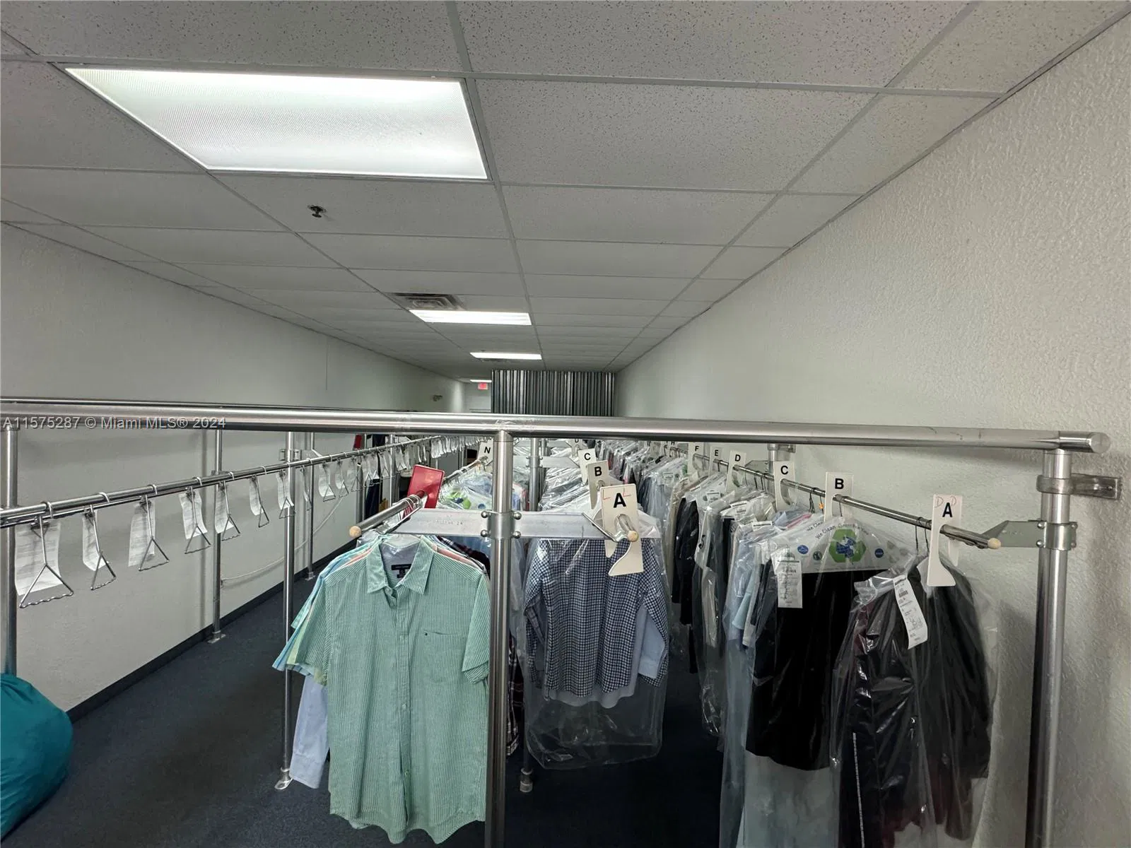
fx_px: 457
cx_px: 566
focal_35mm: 14
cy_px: 424
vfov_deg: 85.7
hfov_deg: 102.1
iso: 320
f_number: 2.2
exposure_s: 1/120
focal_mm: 2.22
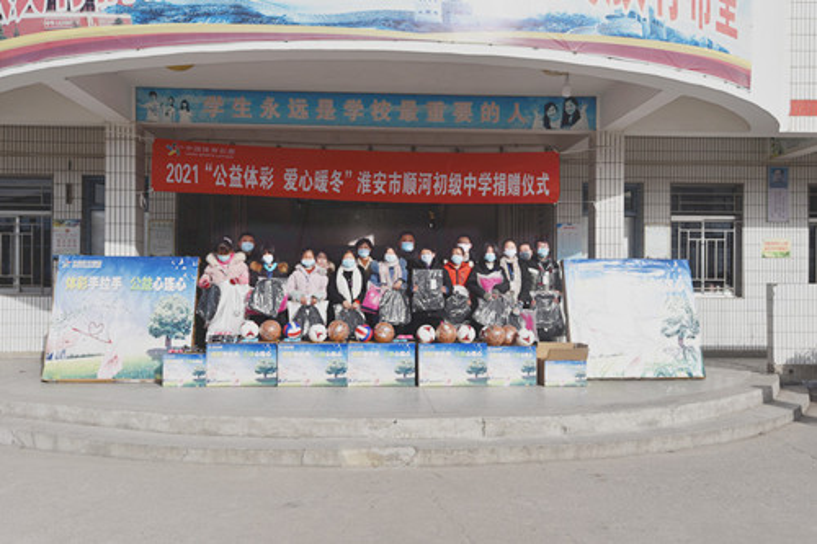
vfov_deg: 42.3
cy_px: 272
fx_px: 703
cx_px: 408
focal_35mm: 31
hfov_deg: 60.3
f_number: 14
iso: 100
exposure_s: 1/200
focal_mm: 31
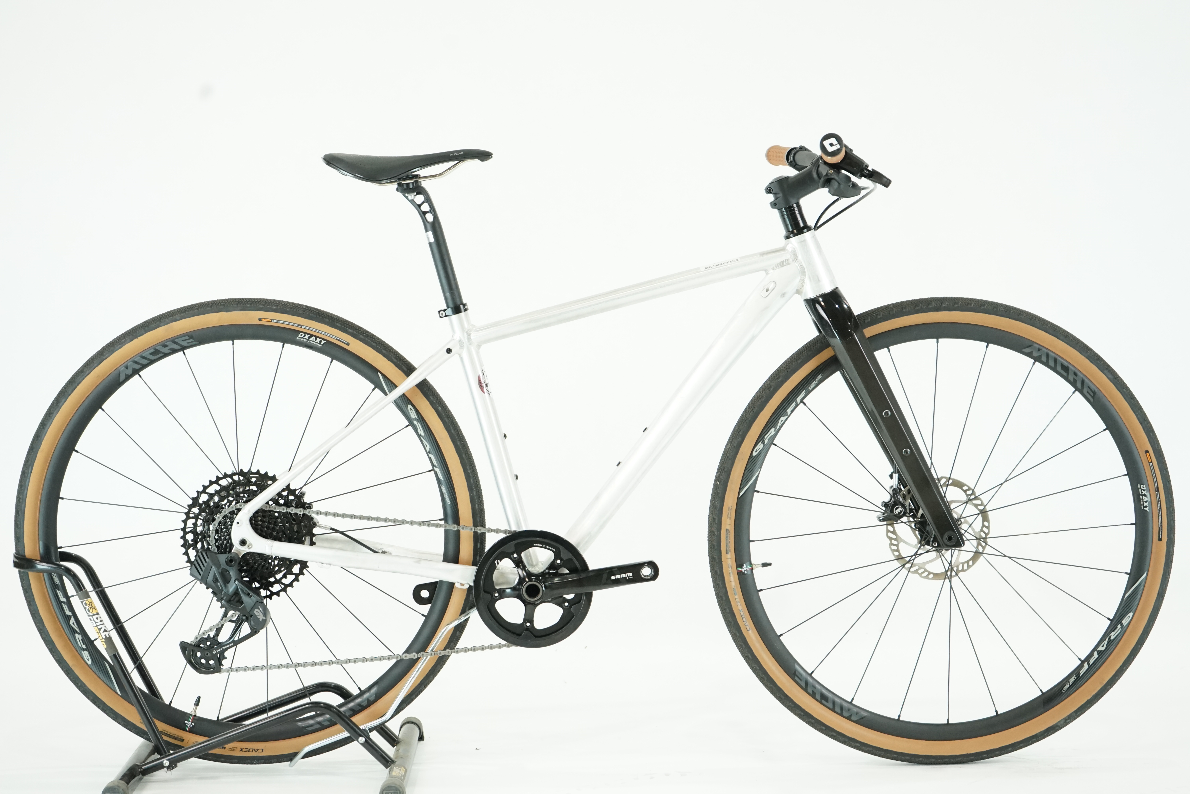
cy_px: 397
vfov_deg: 19.5
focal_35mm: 70
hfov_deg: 28.8
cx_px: 595
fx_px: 2314
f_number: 5.6
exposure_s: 1/200
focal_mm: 70
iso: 2500
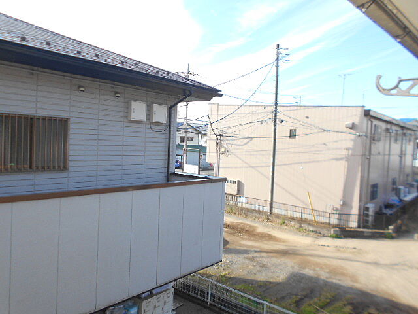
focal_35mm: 26
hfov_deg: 67.3
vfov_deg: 53.1
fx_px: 314
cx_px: 209
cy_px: 157
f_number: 3.2
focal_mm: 4.6
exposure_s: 1/250
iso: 80
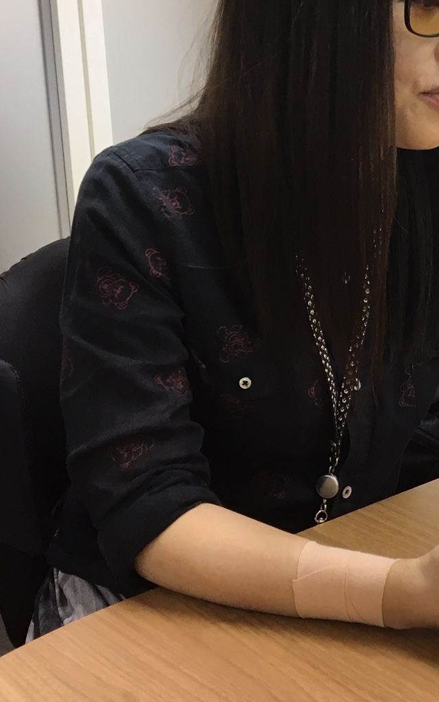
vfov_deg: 33.4
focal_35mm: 61
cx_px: 480
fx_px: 1168
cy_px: 282
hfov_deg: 20.3
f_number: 2.2
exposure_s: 1/30
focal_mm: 4.15
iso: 64
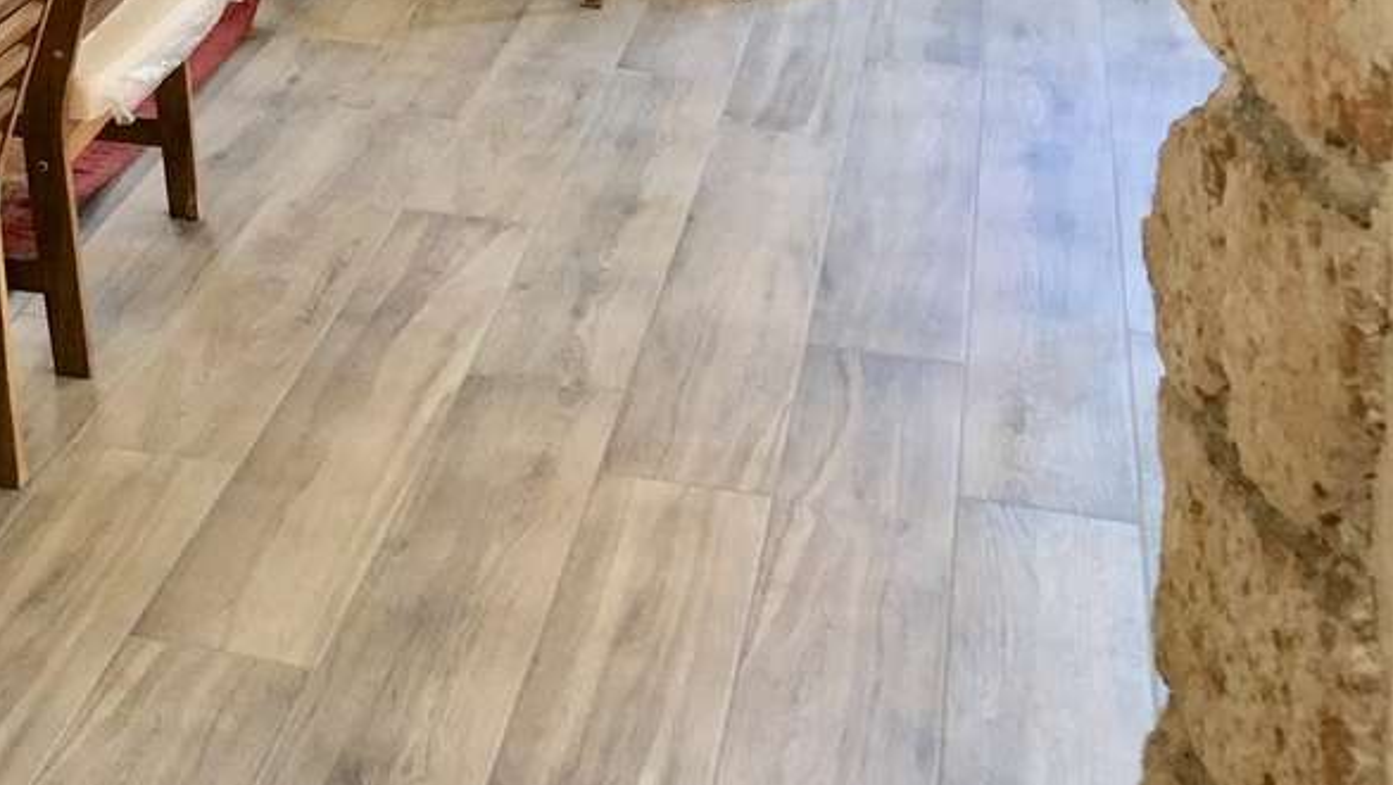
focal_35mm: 69
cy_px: -661
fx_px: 2549
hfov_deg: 29.9
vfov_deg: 15.0
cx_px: 295
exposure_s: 1/33
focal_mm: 4.15
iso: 64
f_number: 2.2
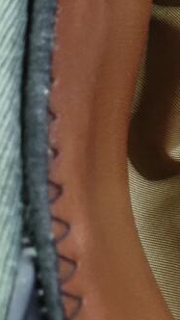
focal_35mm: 115
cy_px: 6
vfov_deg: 18.2
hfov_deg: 8.5
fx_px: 975
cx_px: 568
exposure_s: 1/25
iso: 382
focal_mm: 4.71
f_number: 1.79
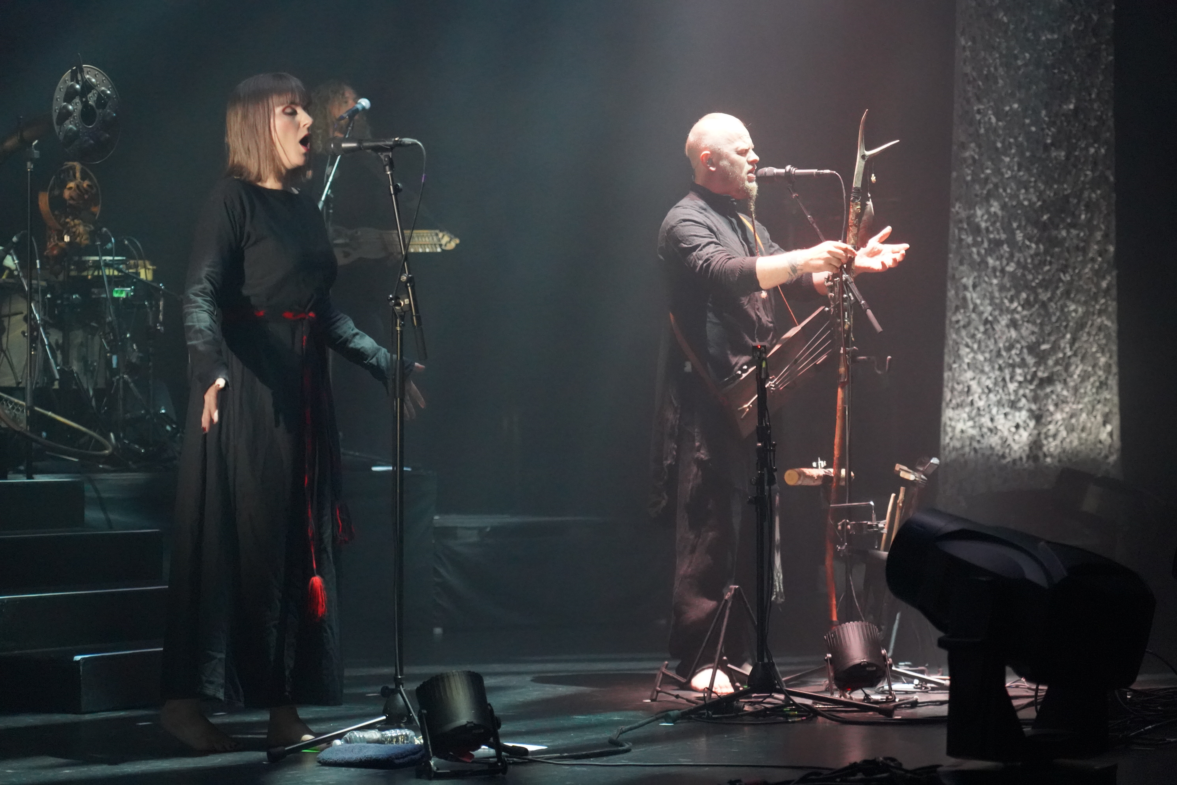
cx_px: 588
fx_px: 3433
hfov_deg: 19.5
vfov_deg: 13.0
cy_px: 392
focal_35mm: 105
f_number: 4
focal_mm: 105
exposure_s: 1/125
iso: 12800
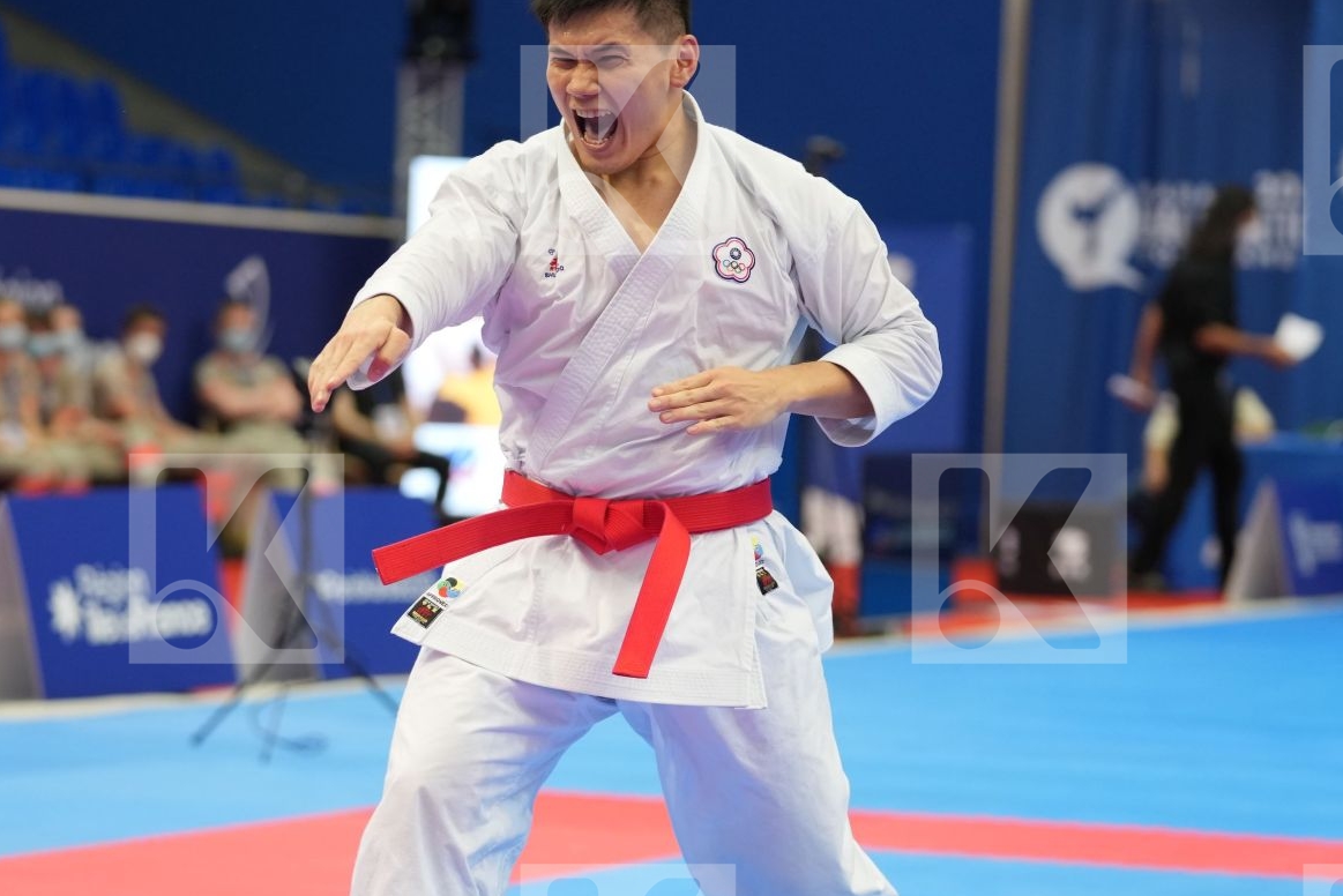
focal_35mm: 164
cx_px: 628
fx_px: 6119
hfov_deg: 12.5
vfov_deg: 8.4
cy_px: 559
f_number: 2.8
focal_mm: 106
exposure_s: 1/500
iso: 1250
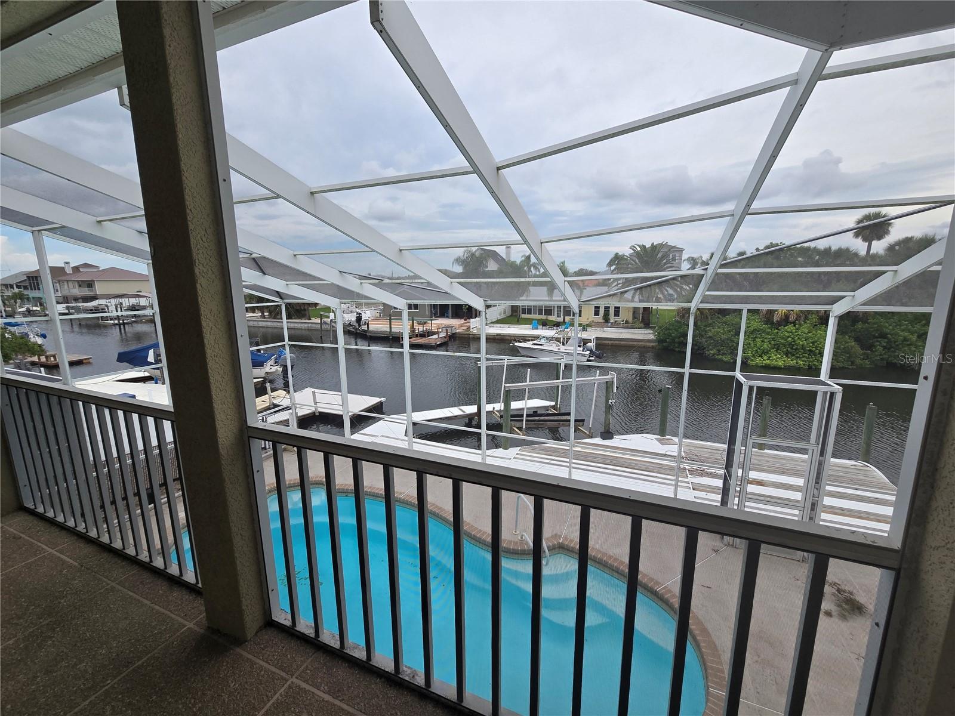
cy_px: 358
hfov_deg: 106.2
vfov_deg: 89.9
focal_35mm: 13
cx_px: 478
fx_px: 359
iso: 50
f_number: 2.2
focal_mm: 2.2
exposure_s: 1/992
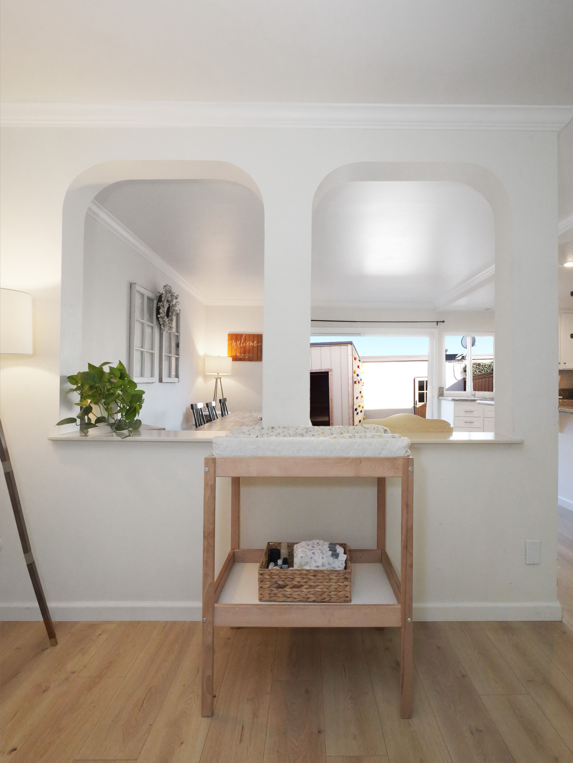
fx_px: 397
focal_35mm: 18
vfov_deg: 87.7
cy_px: 382
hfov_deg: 71.7
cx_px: 286
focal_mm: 9
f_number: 8
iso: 3200
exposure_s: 1/80
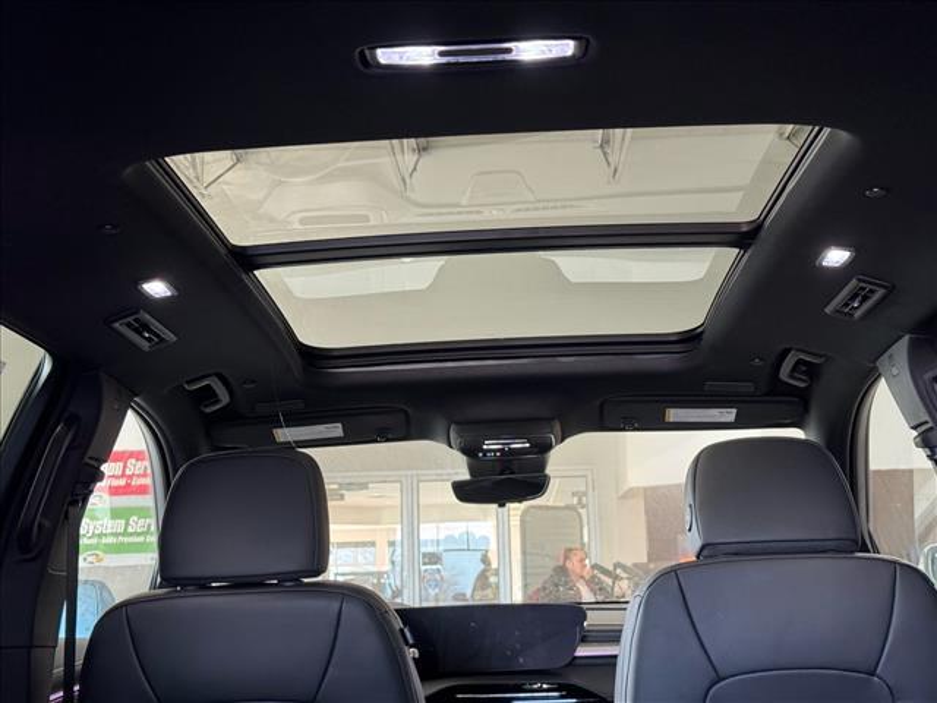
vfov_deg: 30.3
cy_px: 352
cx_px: 468
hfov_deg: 39.7
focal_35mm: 48
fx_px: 1299
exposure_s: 1/60
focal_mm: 6.76
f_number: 1.78
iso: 250
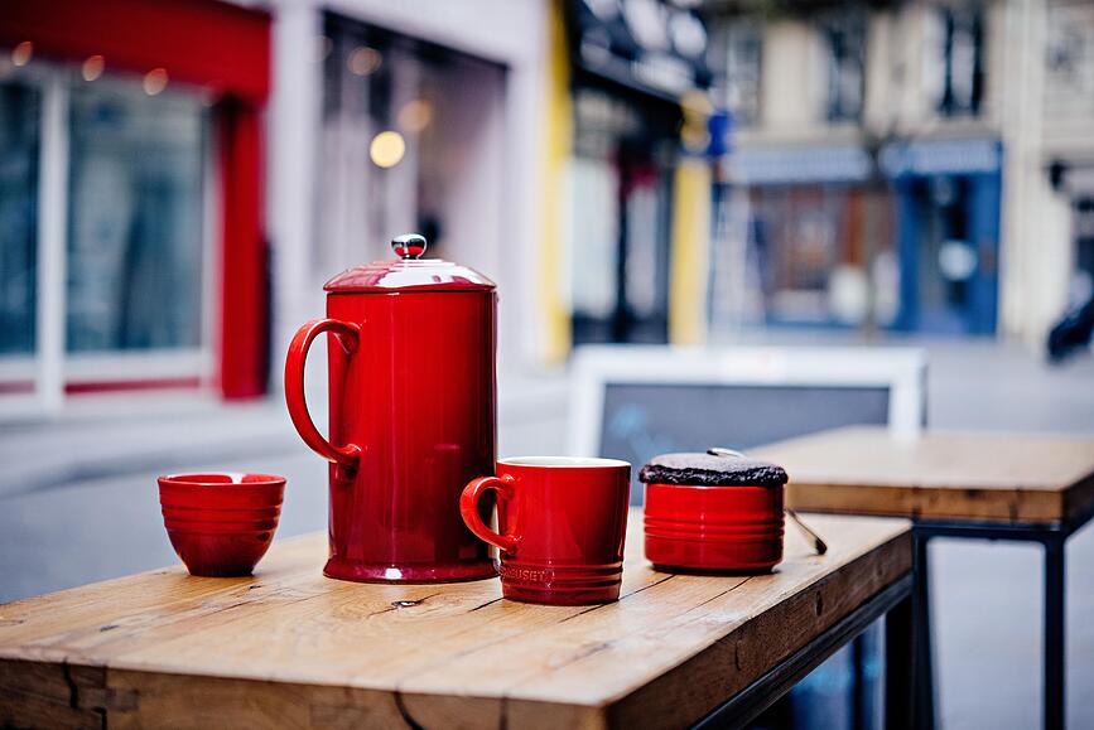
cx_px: 547
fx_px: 1824
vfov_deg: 22.6
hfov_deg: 33.4
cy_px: 365
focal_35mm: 60
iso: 500
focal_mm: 60
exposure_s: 1/800
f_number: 3.2
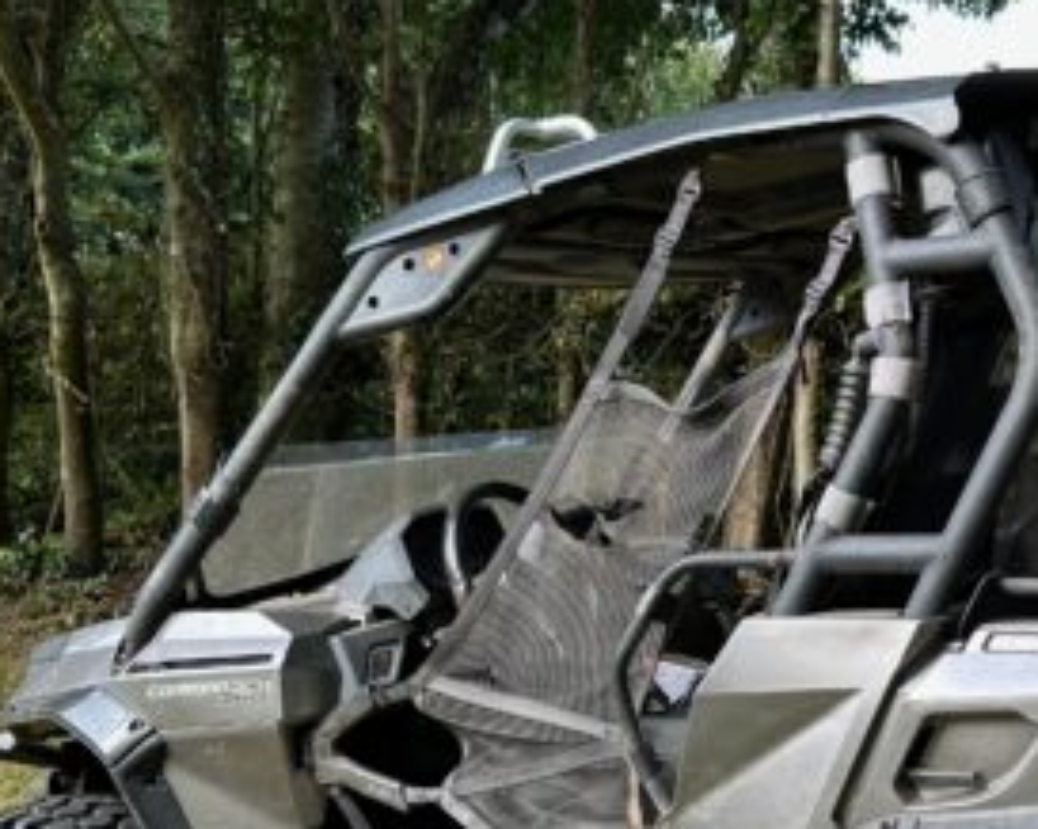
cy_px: 711
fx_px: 1688
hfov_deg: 33.2
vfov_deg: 26.8
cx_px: 836
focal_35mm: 55
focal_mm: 6.86
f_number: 1.78
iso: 64
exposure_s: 1/221
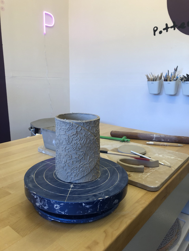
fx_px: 204
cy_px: 126
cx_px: 94
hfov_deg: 49.7
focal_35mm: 28
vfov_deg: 63.4
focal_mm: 4
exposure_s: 1/40
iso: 25
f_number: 1.8
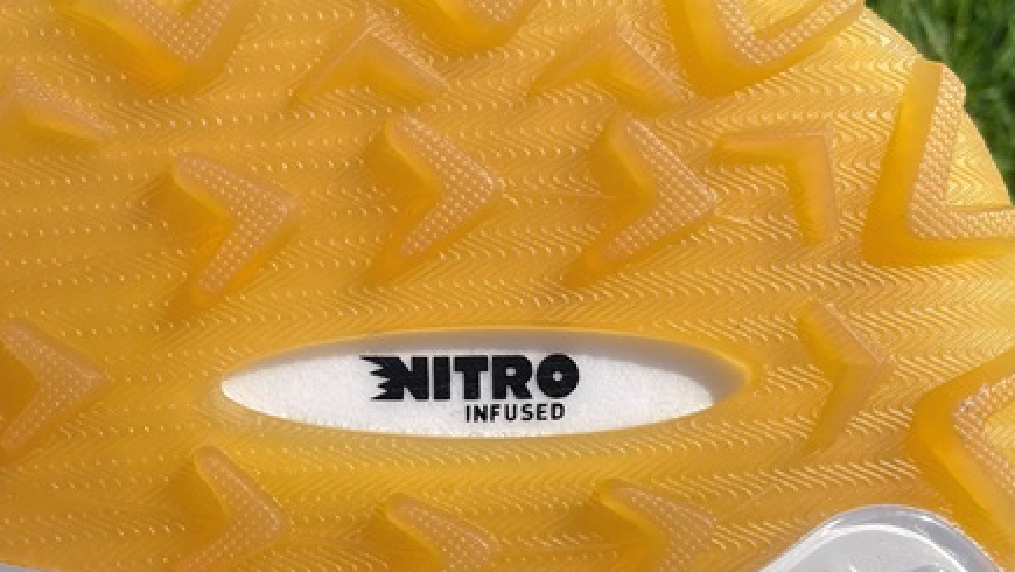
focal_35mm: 41
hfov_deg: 48.9
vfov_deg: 28.9
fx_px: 1104
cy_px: 374
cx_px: 383
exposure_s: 1/6494
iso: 32
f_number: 1.6
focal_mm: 4.2
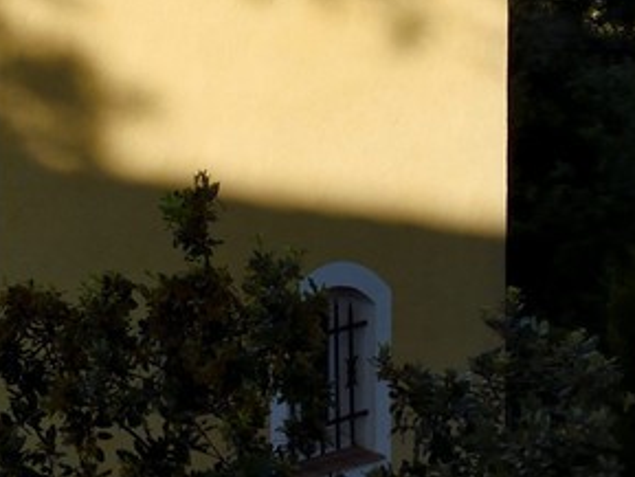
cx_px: -1099
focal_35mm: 202
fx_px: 3707
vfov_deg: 7.0
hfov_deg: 8.6
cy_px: -565
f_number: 14
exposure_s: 1/160
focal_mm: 38
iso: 200
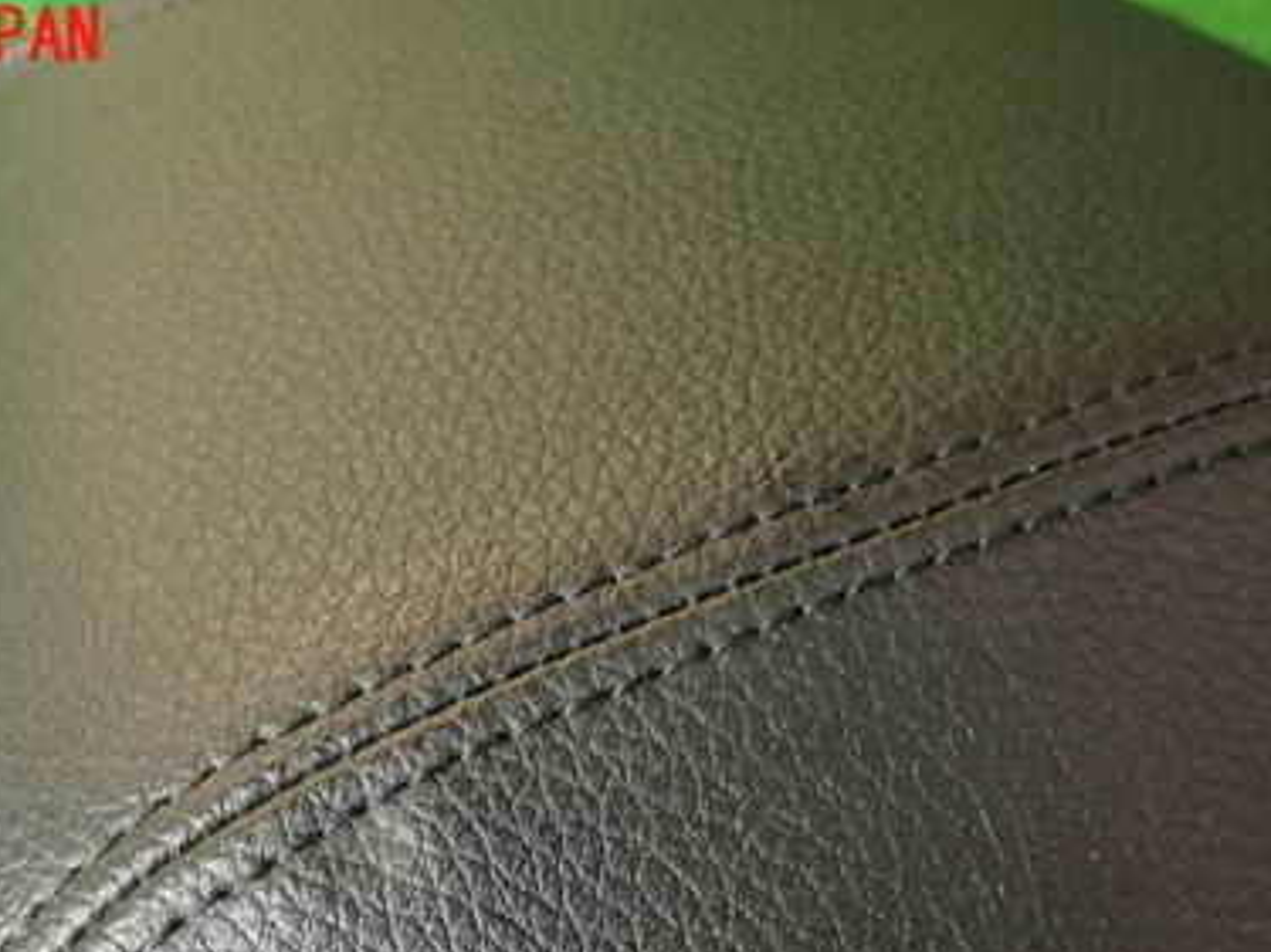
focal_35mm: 40
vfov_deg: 34.8
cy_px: 759
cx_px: 502
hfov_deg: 46.5
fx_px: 1468
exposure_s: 1/40
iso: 200
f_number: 2
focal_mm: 4.5
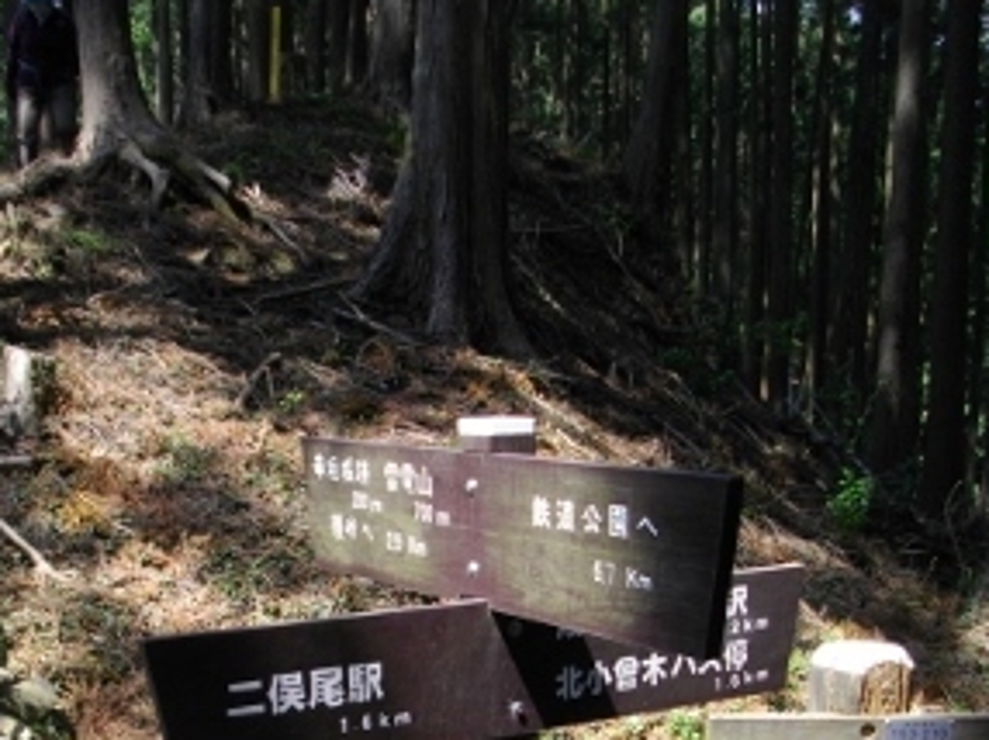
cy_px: 631
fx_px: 1599
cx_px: 467
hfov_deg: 34.4
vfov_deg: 25.4
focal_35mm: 56
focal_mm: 5.7
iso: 100
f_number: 2.9
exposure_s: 1/200
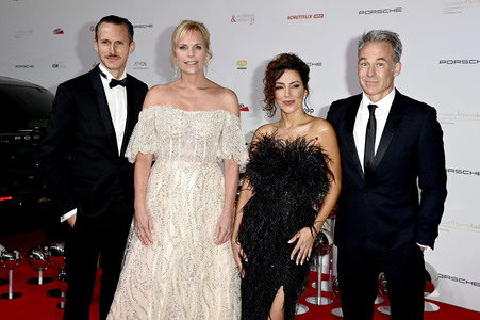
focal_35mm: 50
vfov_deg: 27.0
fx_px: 666
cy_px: 160
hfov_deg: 39.6
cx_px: 240
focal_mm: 50
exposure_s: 1/250
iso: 800
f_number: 5.6
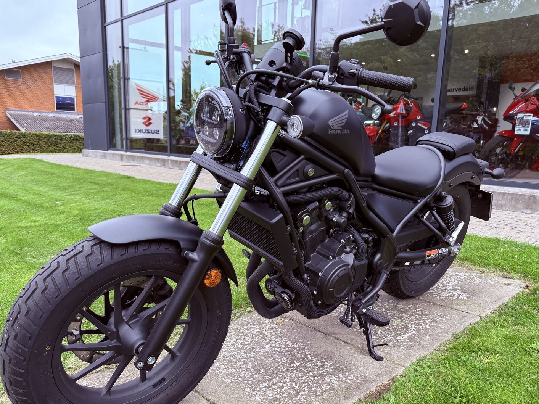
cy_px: 239
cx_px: 276
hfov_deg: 61.7
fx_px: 451
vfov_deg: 48.0
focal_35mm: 29
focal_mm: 6.76
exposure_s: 1/367
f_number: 1.78
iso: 100
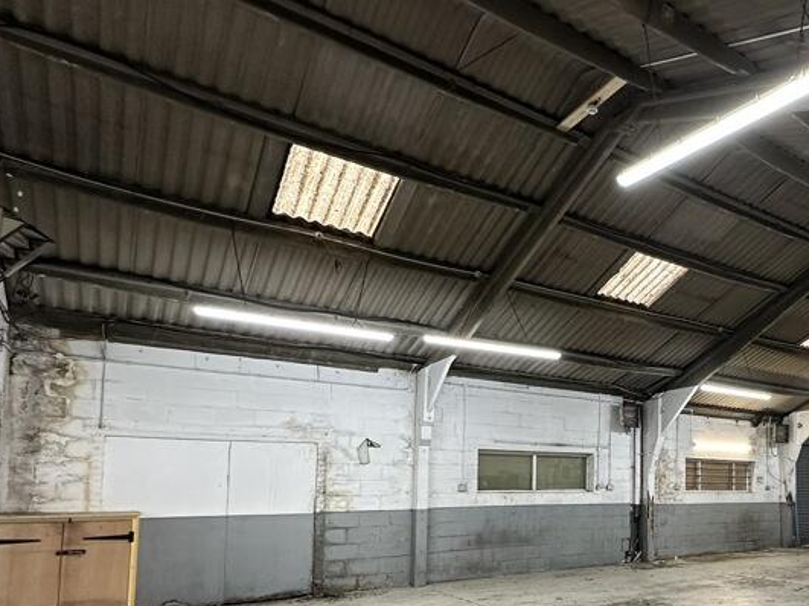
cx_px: 663
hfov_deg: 59.5
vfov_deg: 49.7
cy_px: 439
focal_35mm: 27
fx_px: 631
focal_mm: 2.22
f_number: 2.2
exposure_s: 1/100
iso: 200
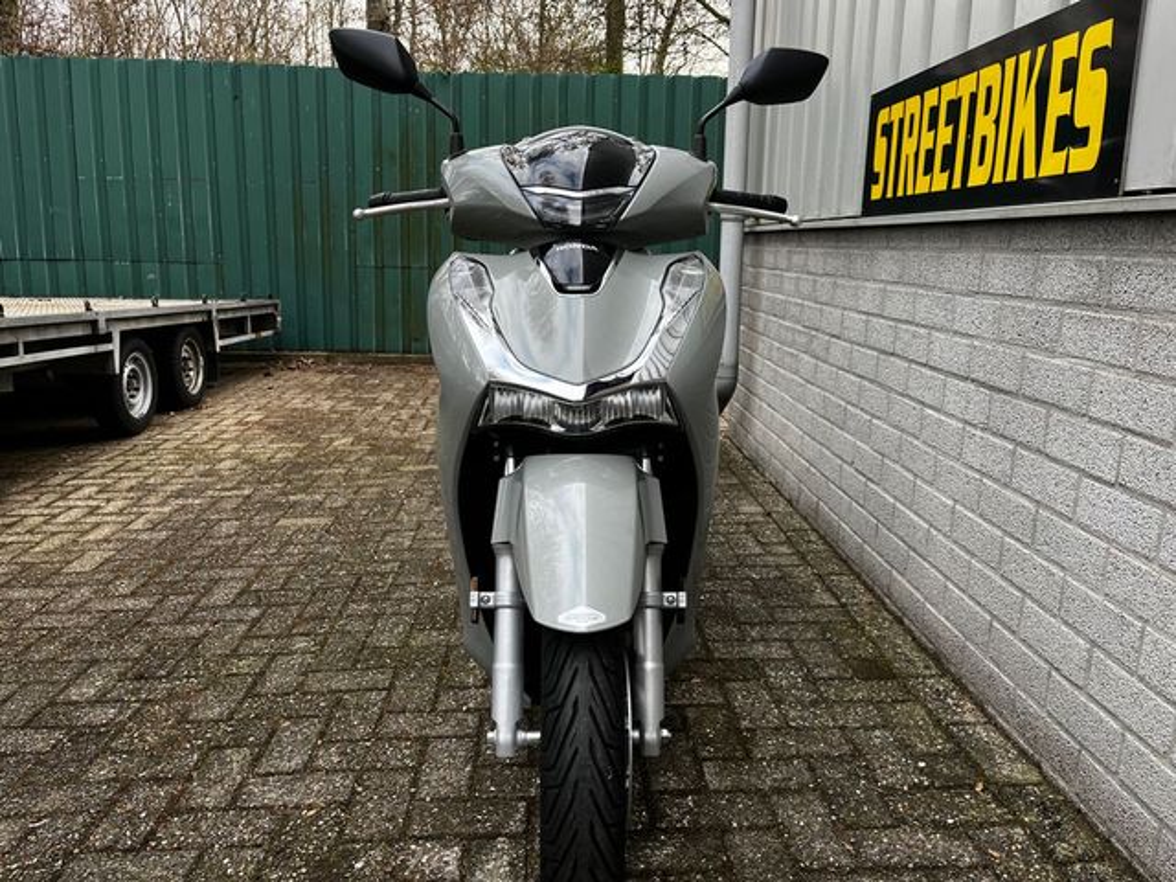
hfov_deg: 67.3
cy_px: 441
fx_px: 883
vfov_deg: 53.1
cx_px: 588
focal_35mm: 26
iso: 40
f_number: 1.6
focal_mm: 5.1
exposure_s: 1/200
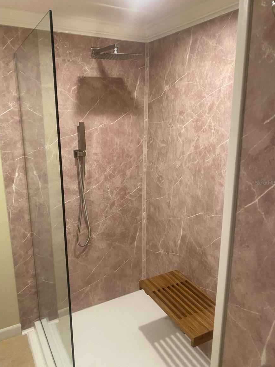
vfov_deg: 65.3
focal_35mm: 27
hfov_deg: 51.4
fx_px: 286
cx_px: 135
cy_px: 183
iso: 160
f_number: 1.8
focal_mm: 4.25
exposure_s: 1/60
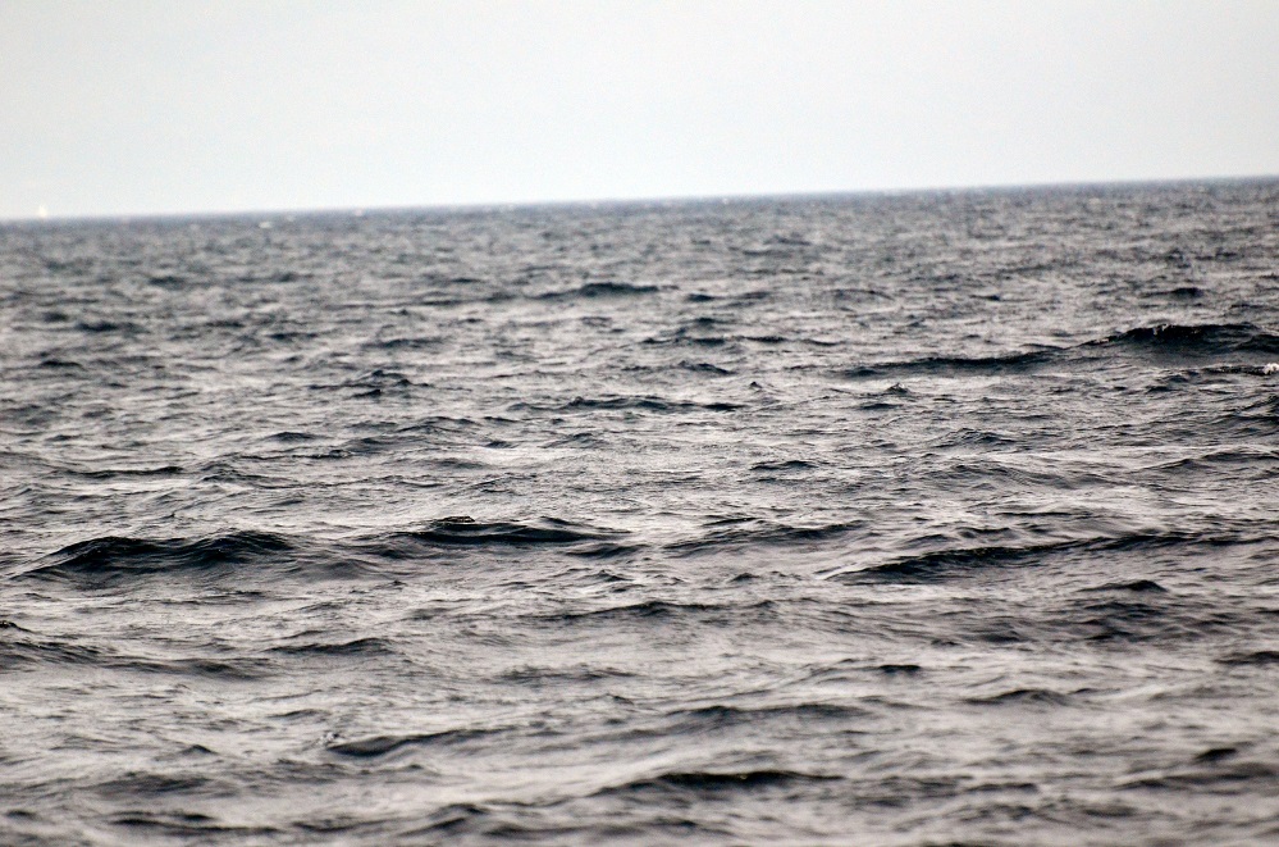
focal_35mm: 450
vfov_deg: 3.0
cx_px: 640
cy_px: 424
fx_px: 15949
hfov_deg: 4.6
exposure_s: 1/8000
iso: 2200
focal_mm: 300
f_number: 5.6
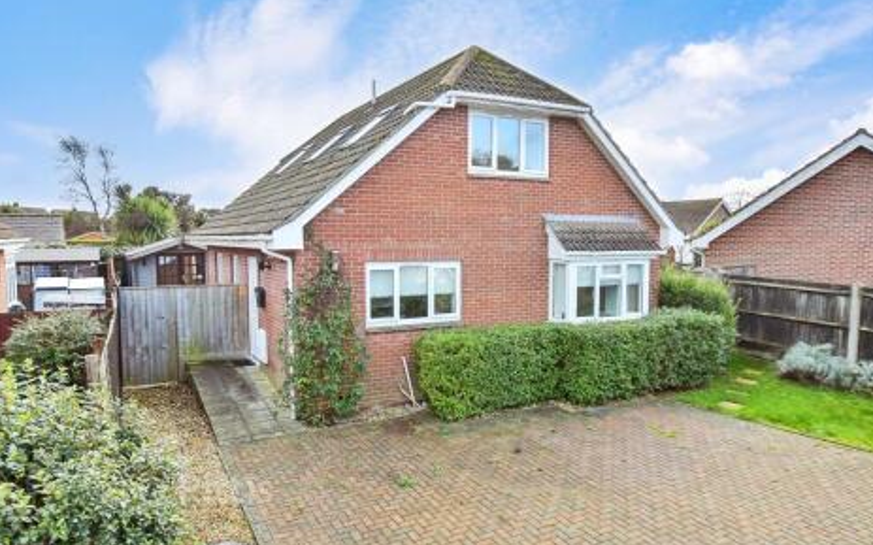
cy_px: 284
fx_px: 523
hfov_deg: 79.7
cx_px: 430
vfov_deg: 55.0
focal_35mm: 22
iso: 160
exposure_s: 1/640
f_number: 3.5
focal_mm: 14
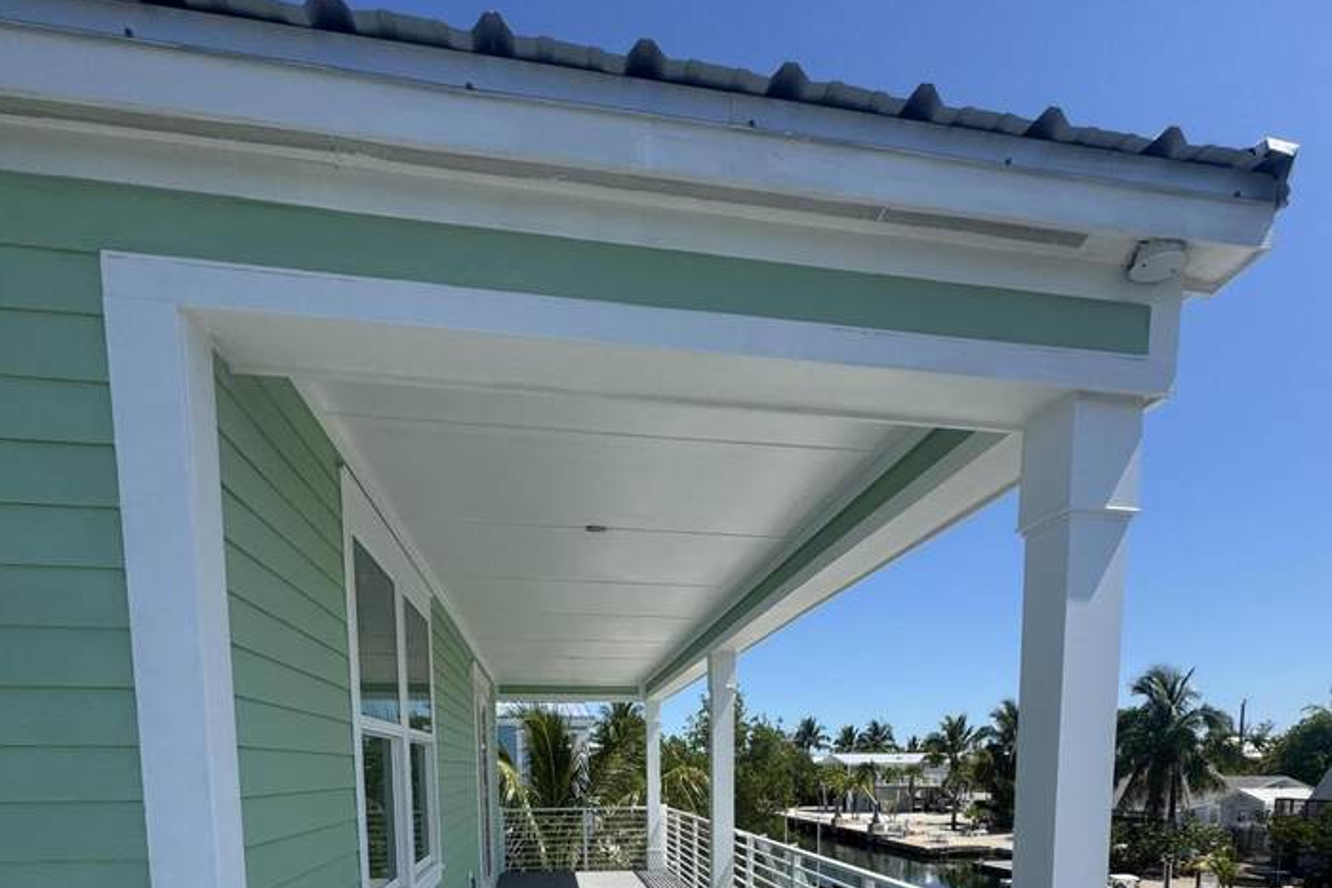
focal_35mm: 20
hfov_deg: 84.0
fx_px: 740
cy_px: 846
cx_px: 676
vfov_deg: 52.1
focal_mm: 2.22
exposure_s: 1/2146
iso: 50
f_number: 2.2
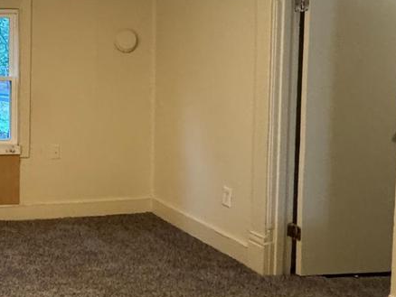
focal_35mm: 46
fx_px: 527
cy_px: 104
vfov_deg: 31.3
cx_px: -75
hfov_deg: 33.7
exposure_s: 1/60
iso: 640
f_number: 2.2
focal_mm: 2.22
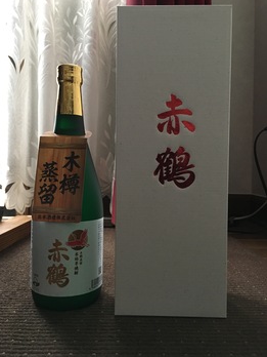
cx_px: 130
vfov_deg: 60.0
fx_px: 309
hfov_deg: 46.8
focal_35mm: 30
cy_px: 174
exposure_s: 1/24
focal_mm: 4.15
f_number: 2.2
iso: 200
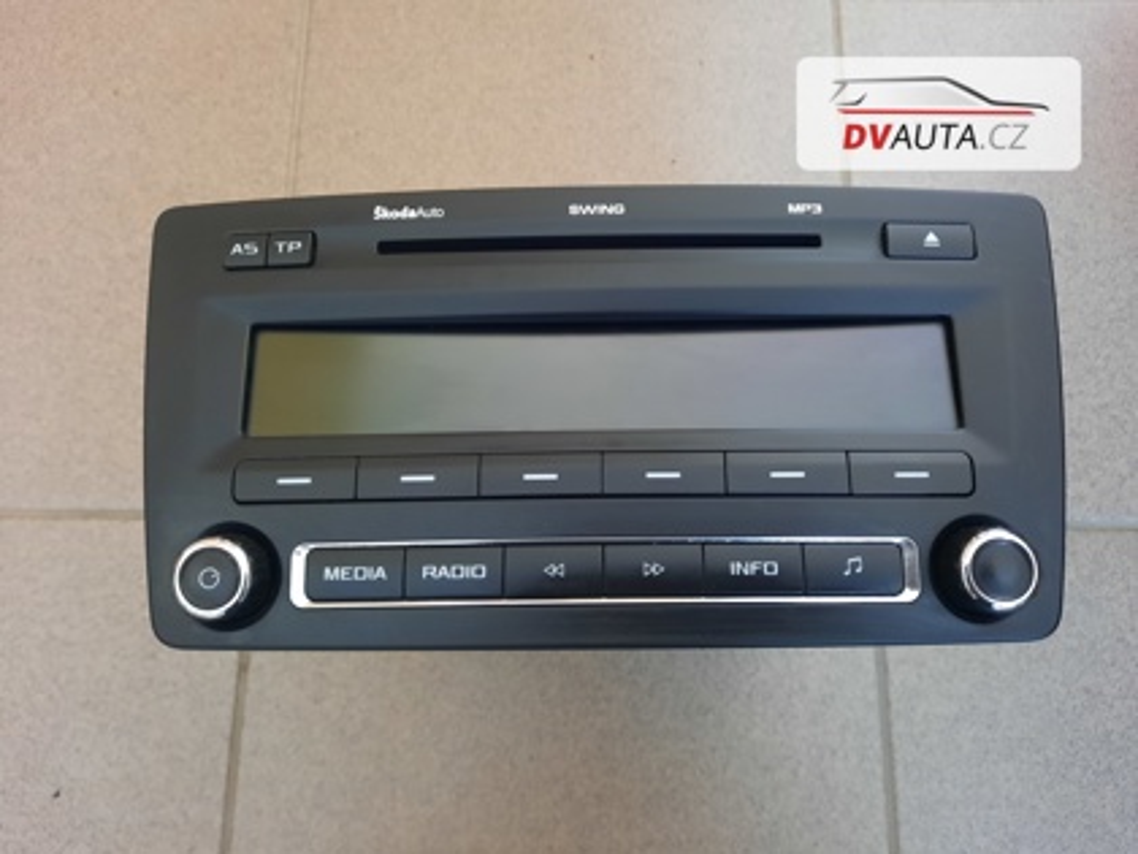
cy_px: 427
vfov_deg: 54.9
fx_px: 822
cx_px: 569
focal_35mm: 25
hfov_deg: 69.4
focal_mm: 4.6
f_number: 2
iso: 640
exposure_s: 1/25
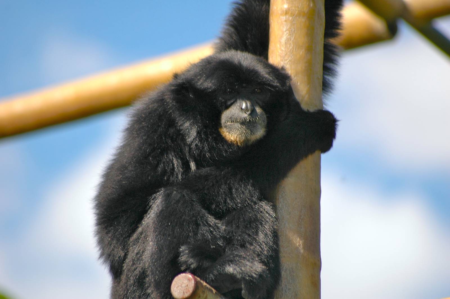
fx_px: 5620
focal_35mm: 450
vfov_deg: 3.0
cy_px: 150
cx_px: 225
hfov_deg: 4.6
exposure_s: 1/400
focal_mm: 300
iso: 200
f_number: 5.6
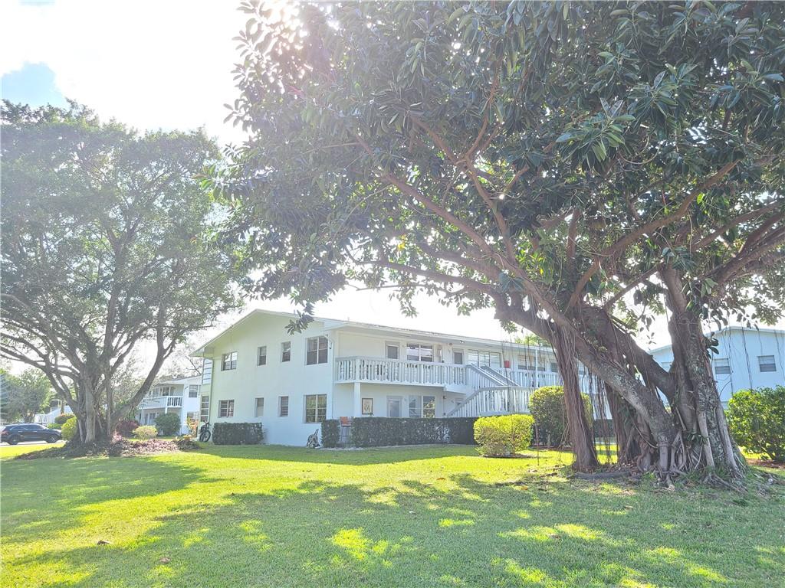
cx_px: 392
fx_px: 590
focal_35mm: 26
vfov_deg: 53.1
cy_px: 294
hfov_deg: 67.3
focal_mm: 5.4
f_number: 1.8
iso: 40
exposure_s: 1/223
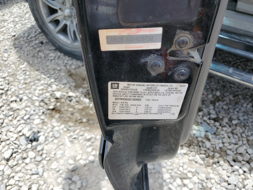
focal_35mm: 26
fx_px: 190
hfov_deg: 67.3
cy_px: 95
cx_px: 126
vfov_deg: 53.1
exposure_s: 1/1250
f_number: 1.5
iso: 50
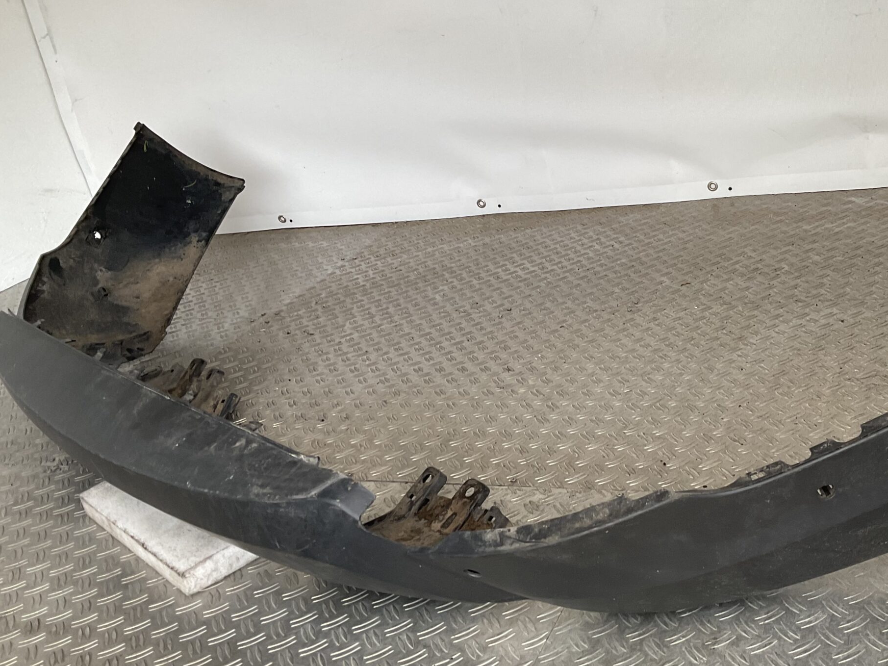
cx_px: 588
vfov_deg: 35.1
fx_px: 1052
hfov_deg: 45.1
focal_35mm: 41
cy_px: 352
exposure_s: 1/100
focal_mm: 3
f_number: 1.8
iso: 40
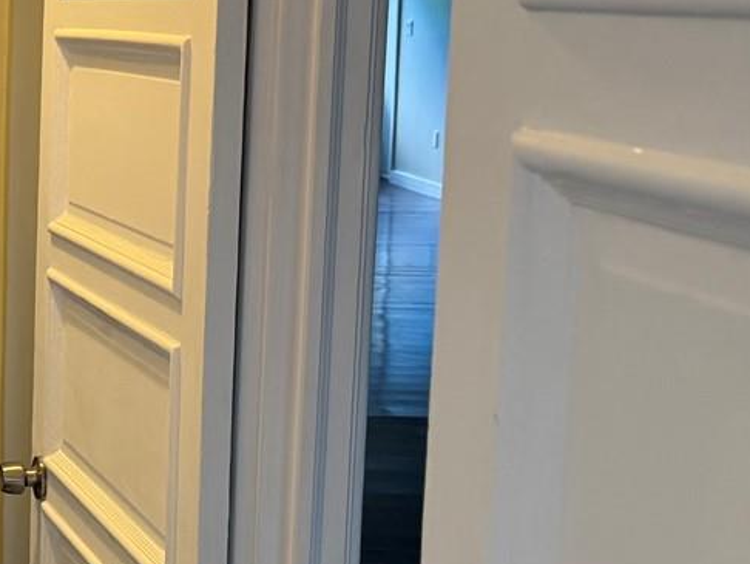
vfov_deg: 18.6
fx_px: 1712
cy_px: 179
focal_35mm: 79
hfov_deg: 20.7
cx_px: -400
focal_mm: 6.76
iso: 200
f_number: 1.78
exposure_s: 1/60
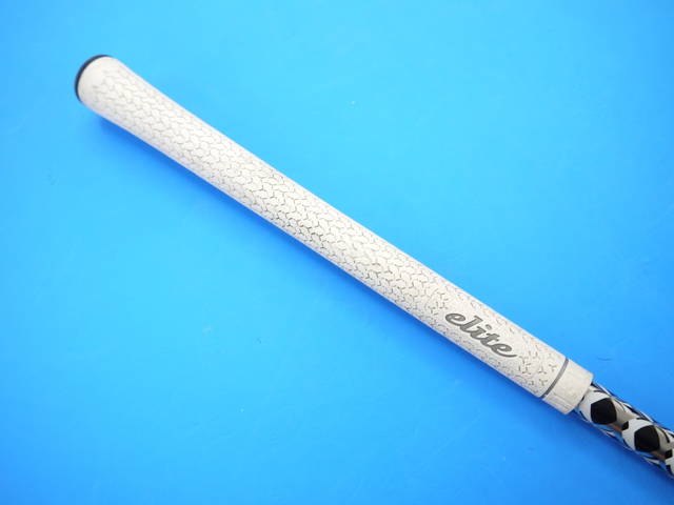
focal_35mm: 30
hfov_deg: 60.0
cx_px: 337
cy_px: 252
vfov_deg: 46.8
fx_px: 584
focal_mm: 15
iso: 200
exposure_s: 1/60
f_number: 3.6
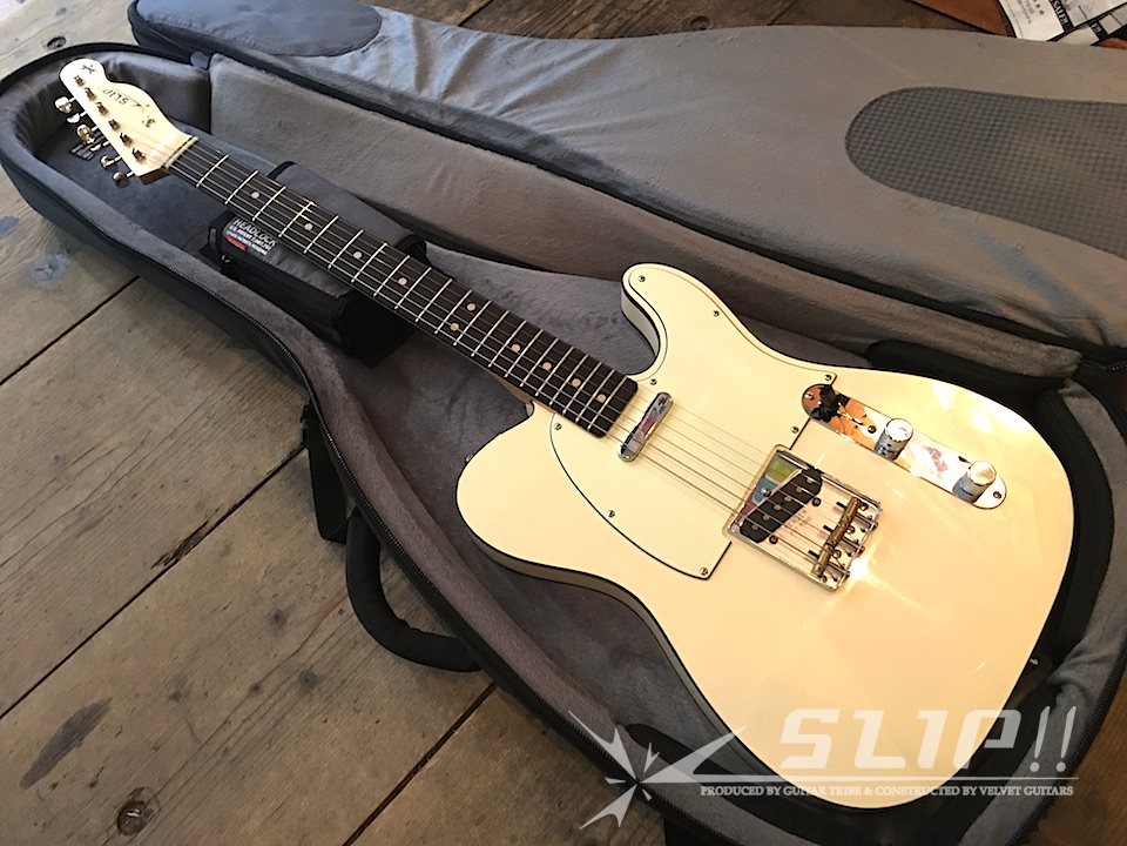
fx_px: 944
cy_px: 423
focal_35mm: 29
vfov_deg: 48.2
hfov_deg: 61.7
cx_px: 564
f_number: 2.2
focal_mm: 4.15
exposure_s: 1/10
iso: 100
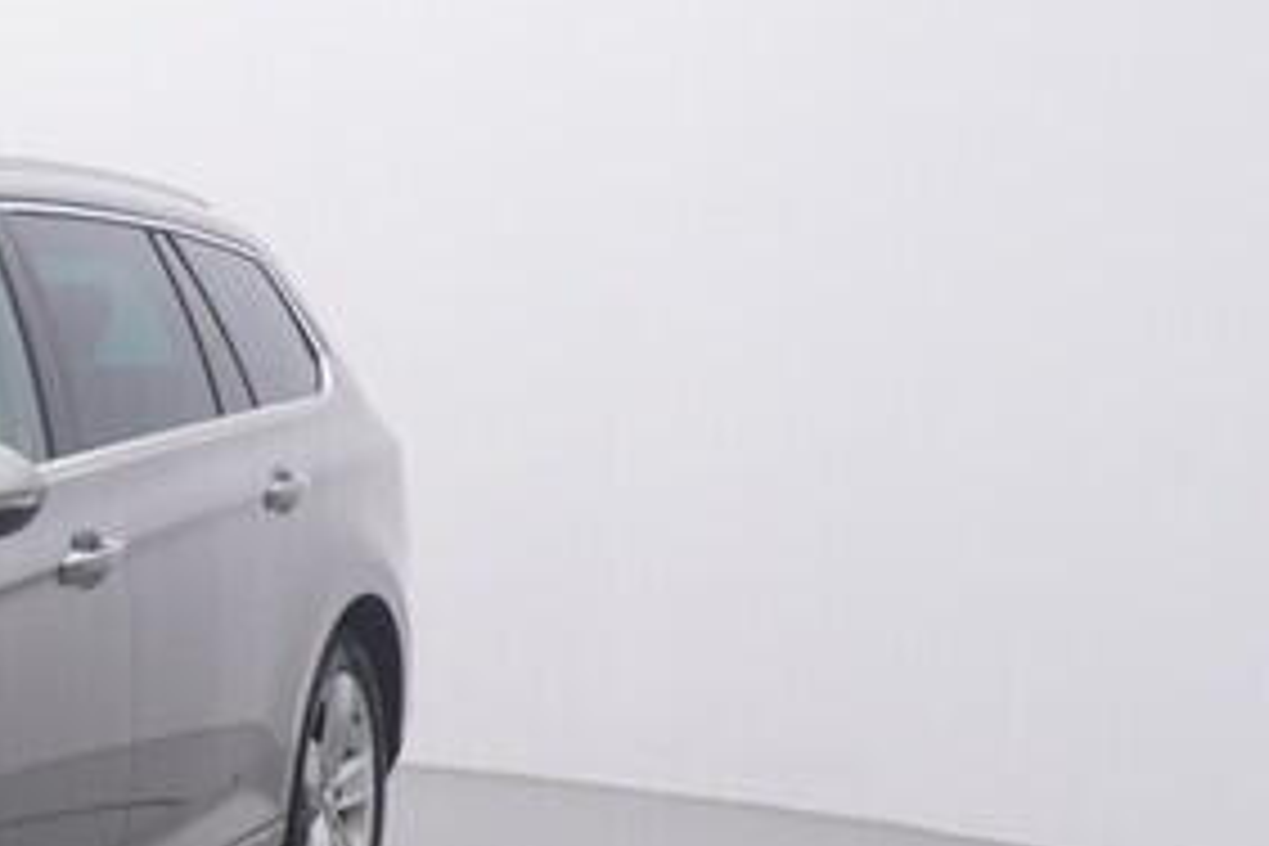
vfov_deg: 16.6
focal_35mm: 82
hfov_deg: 20.9
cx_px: -662
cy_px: 657
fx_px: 2884
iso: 200
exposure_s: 1/80
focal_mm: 15
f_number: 5
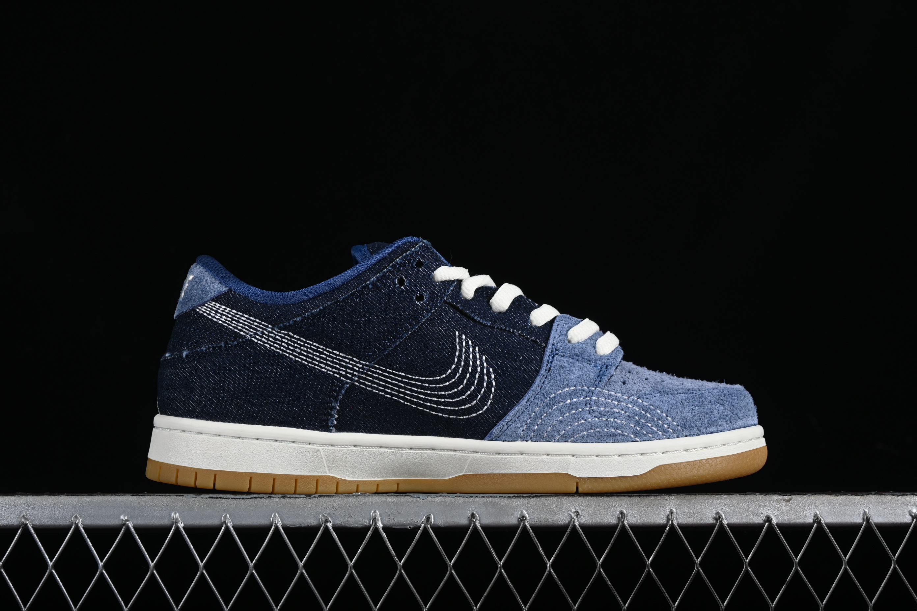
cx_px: 458
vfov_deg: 18.2
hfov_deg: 27.0
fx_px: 1910
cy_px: 306
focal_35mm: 75
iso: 160
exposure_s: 1/200
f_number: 7.1
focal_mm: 50
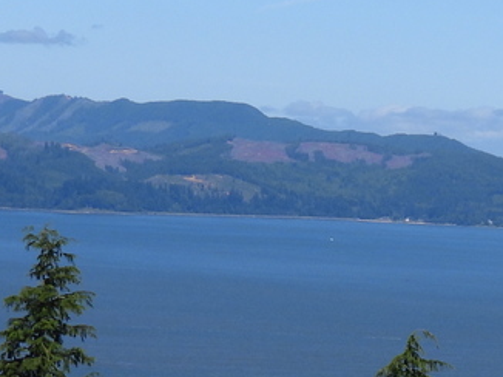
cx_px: 741
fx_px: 3136
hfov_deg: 9.0
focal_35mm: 216
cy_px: 375
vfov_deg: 6.8
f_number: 3.5
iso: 100
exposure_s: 1/1600
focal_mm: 9.8
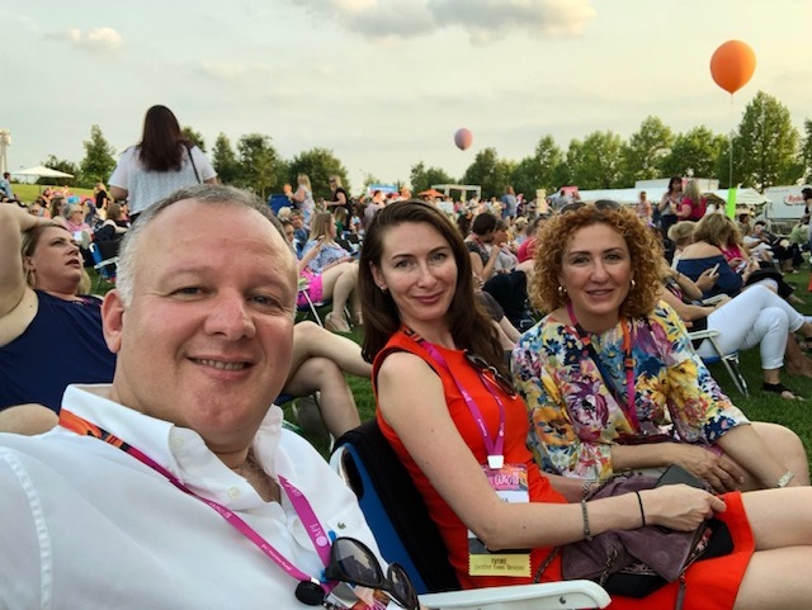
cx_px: 406
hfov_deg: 56.8
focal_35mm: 32
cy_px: 305
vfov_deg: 44.2
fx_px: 751
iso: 50
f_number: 2.2
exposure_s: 1/120
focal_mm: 2.87
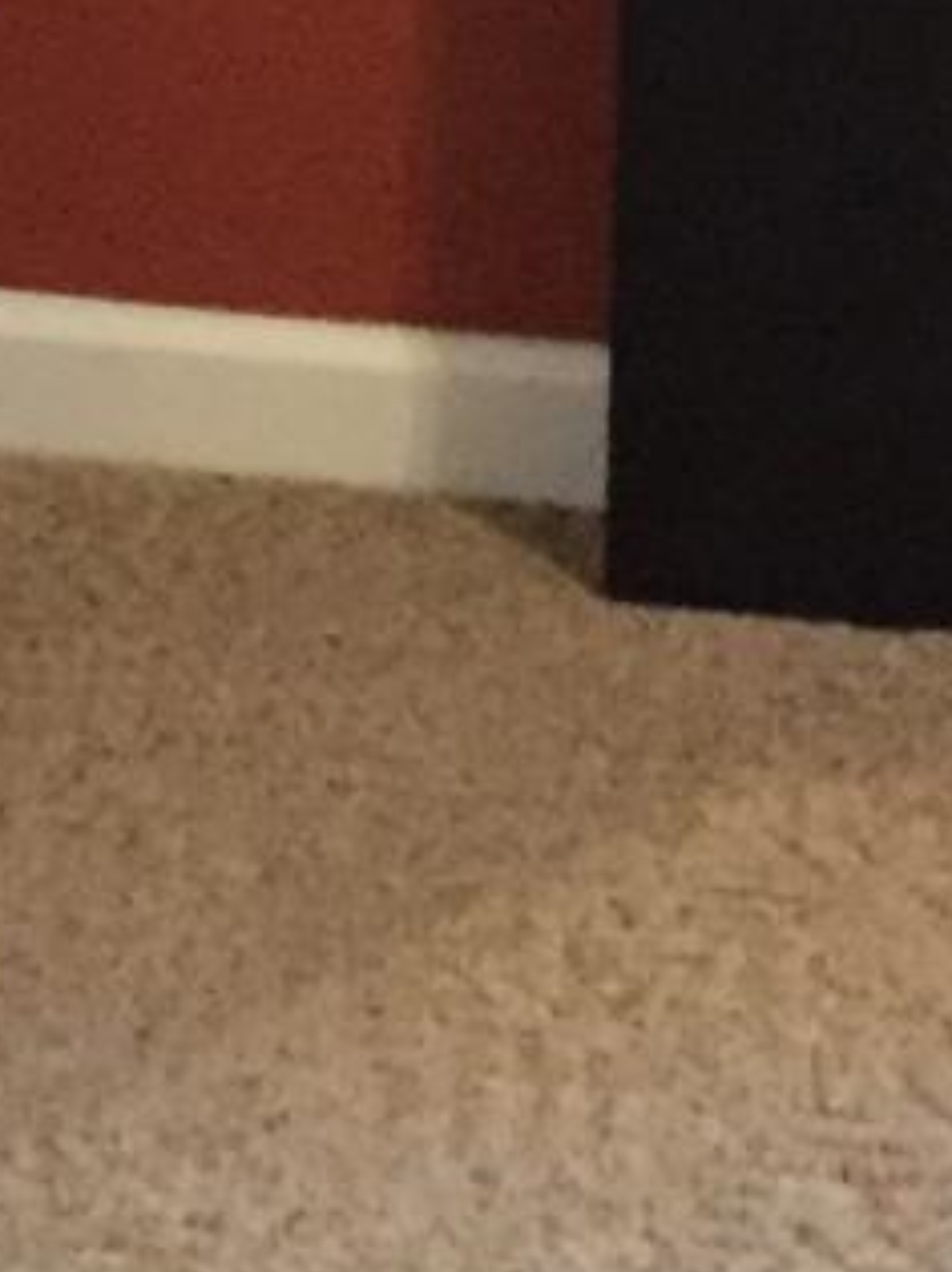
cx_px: -262
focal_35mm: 184
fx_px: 6752
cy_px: -1757
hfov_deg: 8.0
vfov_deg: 9.6
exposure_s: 1/15
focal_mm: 4.15
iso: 320
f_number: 2.2
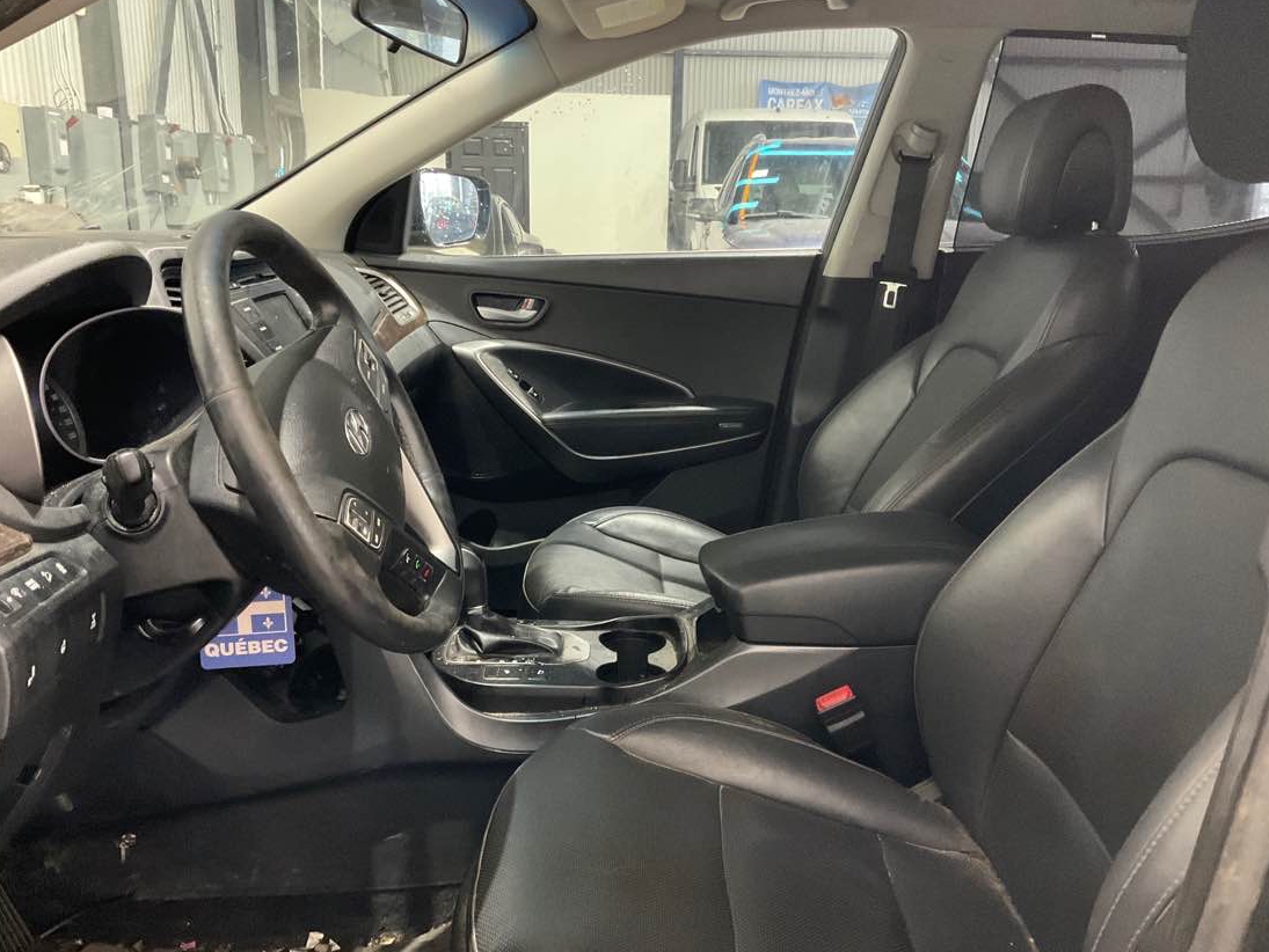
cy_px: 481
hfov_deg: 59.9
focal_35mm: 30
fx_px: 1100
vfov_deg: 46.8
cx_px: 626
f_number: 1.8
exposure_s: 1/30
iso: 400
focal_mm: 3
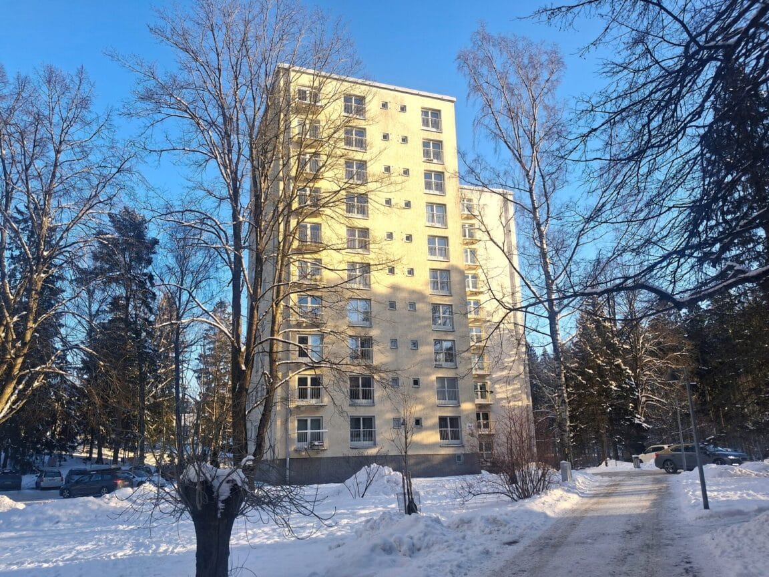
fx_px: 600
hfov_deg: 65.3
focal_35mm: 27
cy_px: 288
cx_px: 384
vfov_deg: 51.4
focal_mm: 4
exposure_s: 1/216
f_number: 1.8
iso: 20
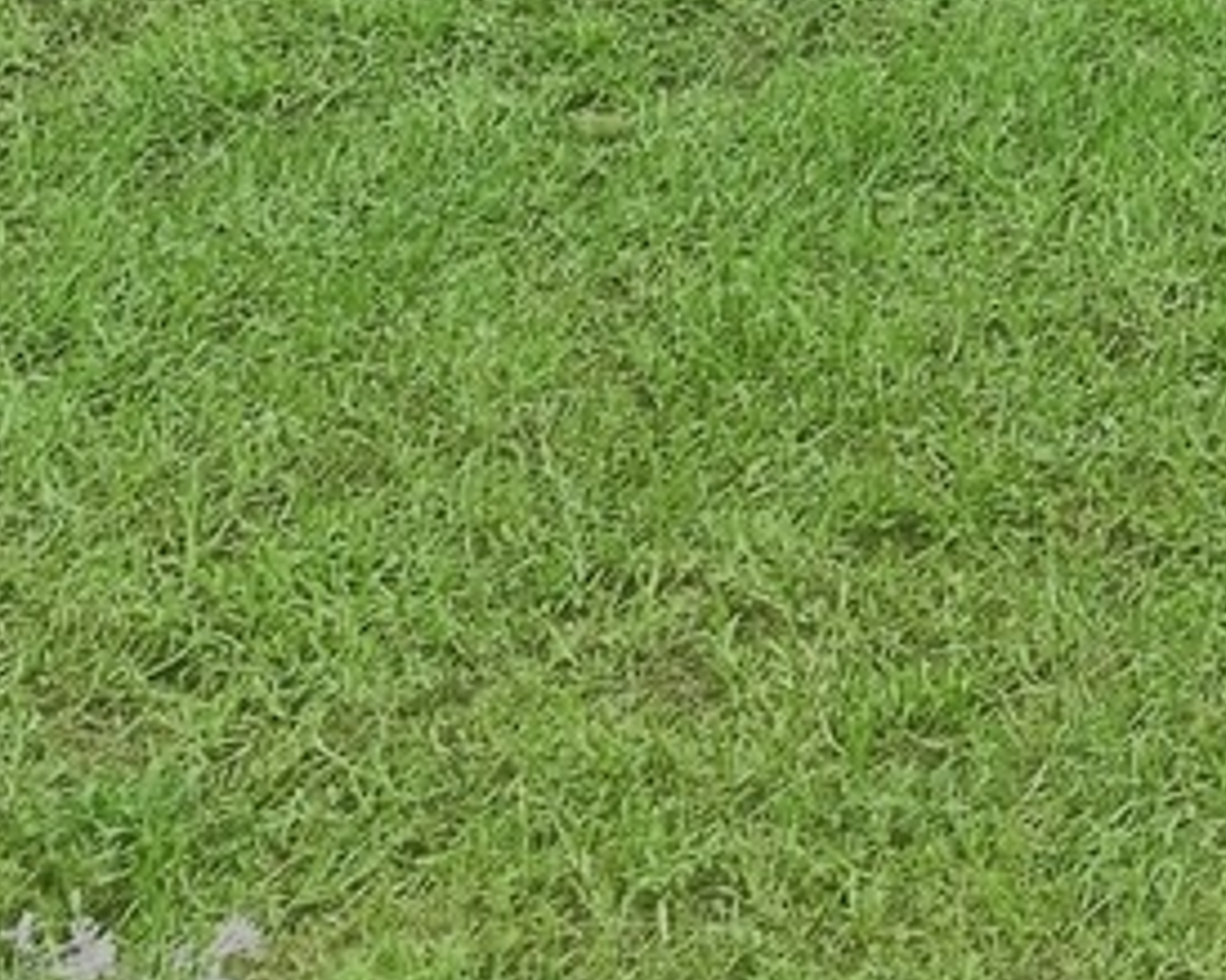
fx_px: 3917
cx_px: 3078
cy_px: -1656
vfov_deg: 11.0
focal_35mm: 108
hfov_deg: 12.9
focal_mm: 10
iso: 800
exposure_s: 1/1000
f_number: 8
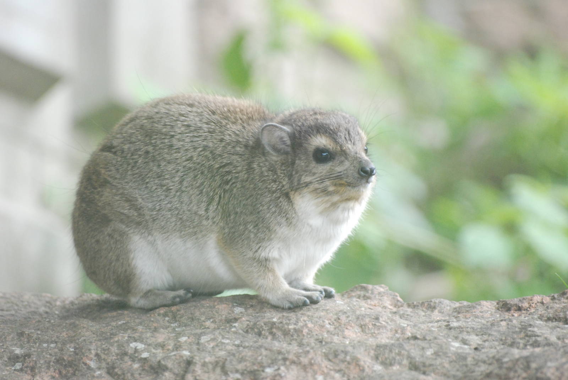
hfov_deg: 5.7
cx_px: 284
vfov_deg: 3.8
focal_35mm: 360
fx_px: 5687
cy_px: 190
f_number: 5.3
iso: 1600
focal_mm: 240
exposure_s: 1/160
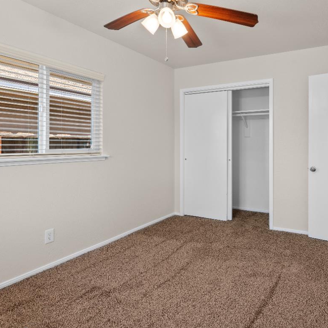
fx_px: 247
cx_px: 218
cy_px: 141
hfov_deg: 65.5
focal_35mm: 23
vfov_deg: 66.9
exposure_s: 1/5
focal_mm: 14
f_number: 9
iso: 250
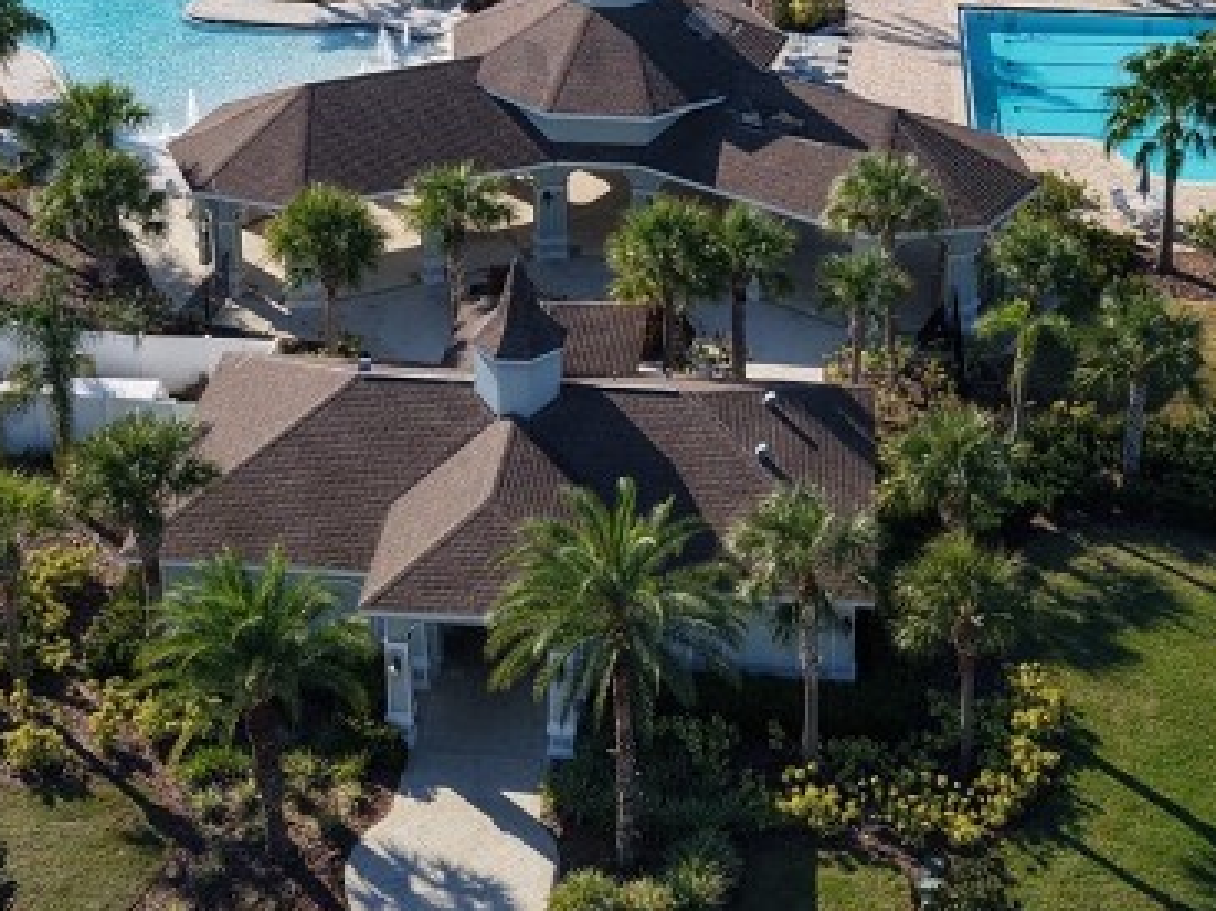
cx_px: 626
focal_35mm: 67
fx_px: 2353
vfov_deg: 21.2
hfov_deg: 29.0
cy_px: 17
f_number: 1.8
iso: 300
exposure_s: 1/6400
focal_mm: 8.67
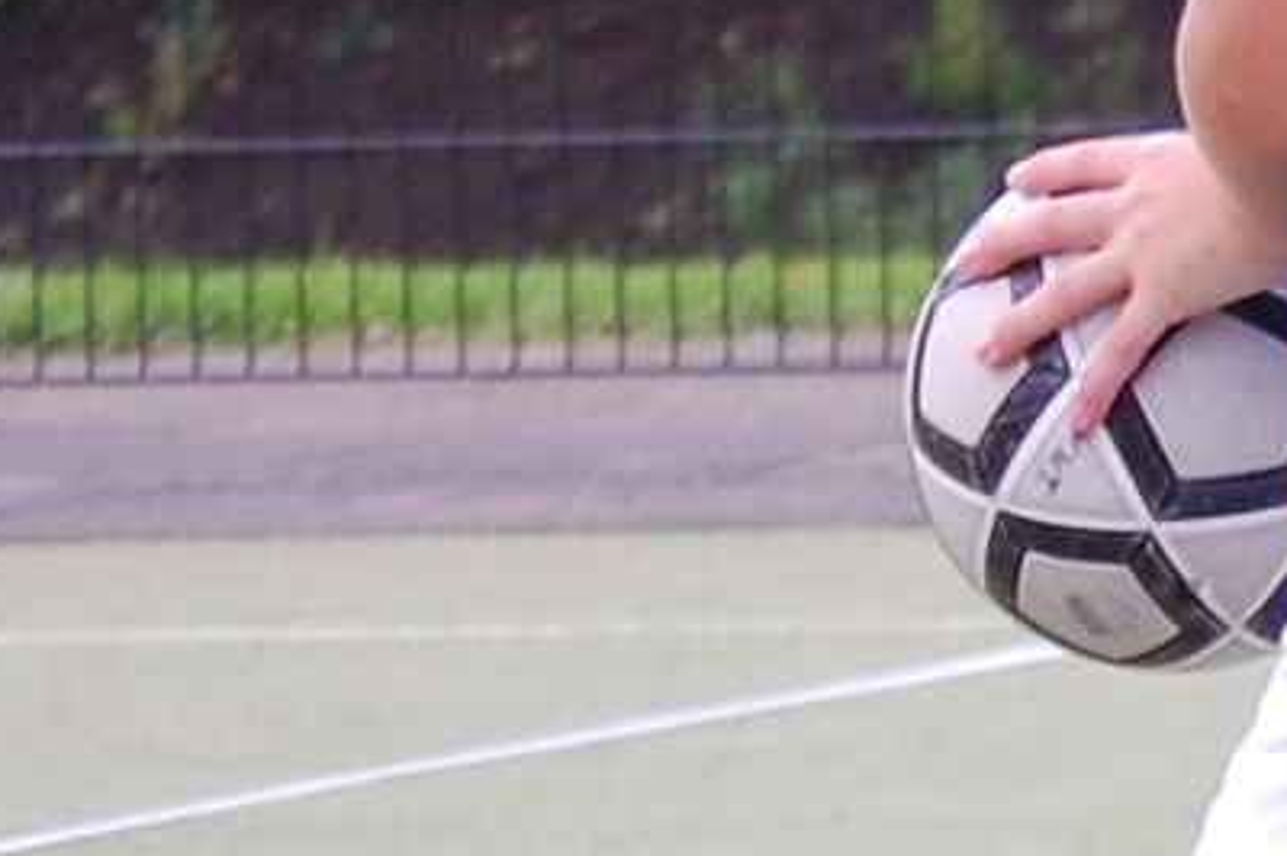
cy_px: -265
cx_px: 2605
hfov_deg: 4.2
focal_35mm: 484
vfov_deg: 2.8
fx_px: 17288
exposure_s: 1/500
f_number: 5.6
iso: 400
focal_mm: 72
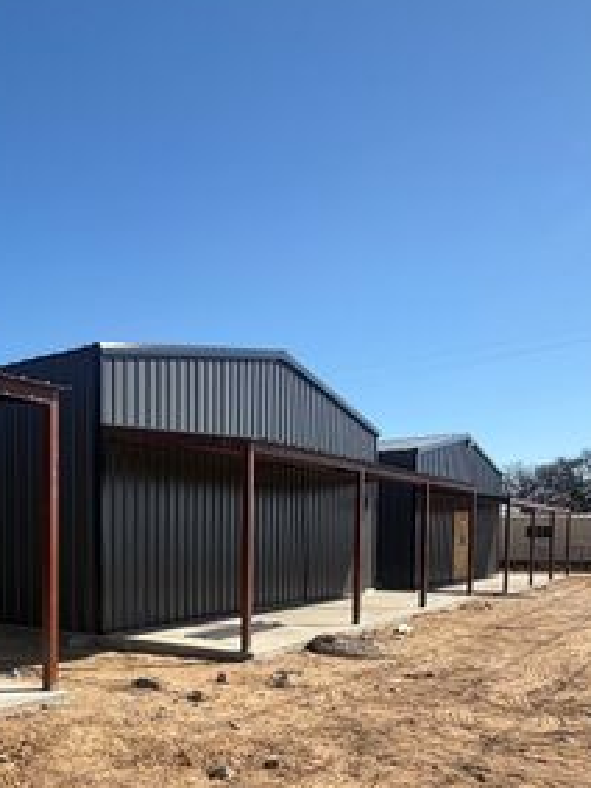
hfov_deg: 39.1
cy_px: 581
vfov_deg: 53.2
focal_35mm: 33
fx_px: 752
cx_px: 33
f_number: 2.2
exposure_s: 1/770
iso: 20
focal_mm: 2.22
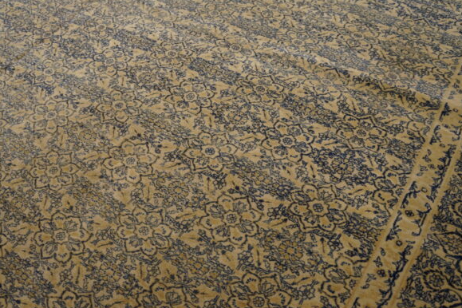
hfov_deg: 62.7
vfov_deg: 44.2
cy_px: 151
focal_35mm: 30
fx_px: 379
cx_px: 225
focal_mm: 19
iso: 640
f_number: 4
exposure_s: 1/60
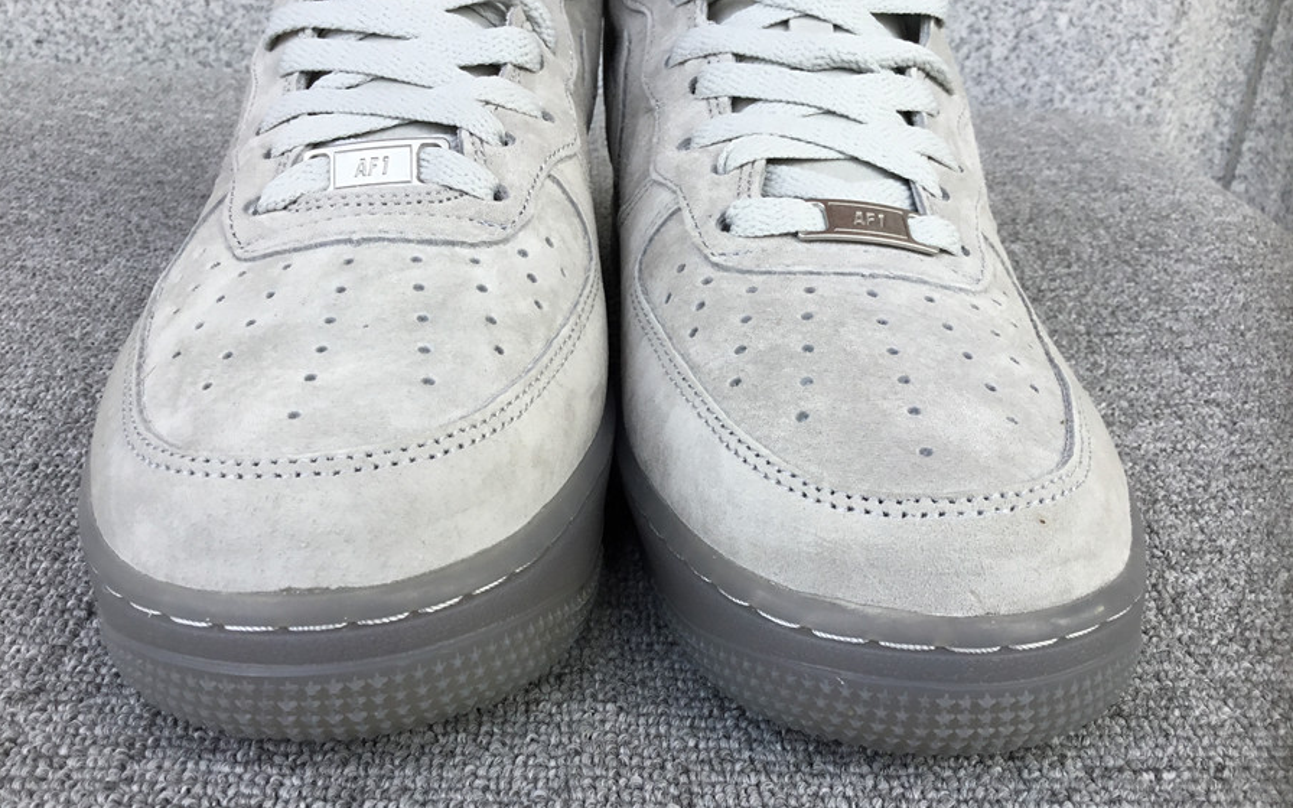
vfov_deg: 38.3
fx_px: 1163
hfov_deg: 58.1
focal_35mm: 33
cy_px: 423
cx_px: 646
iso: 25
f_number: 2.4
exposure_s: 1/196
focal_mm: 3.3
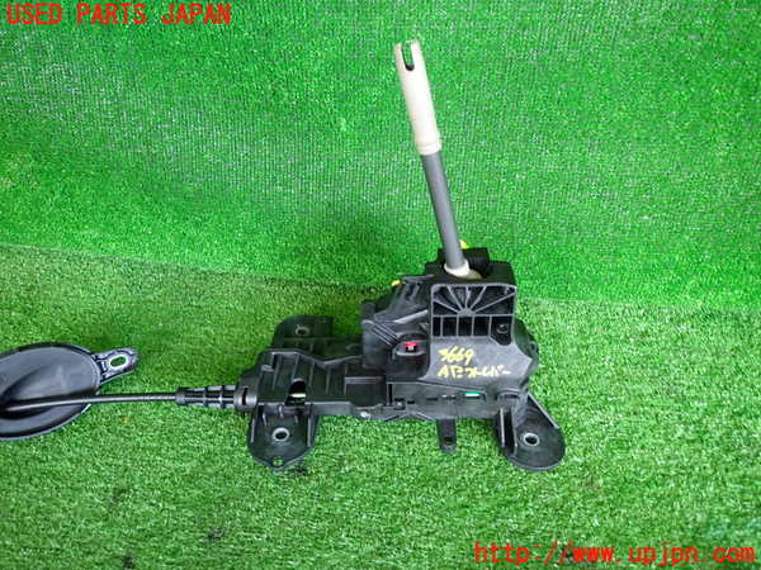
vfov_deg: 54.9
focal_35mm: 25
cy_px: 285
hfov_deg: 69.4
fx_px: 550
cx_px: 380
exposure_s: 1/60
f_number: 2
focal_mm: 4.5
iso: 200
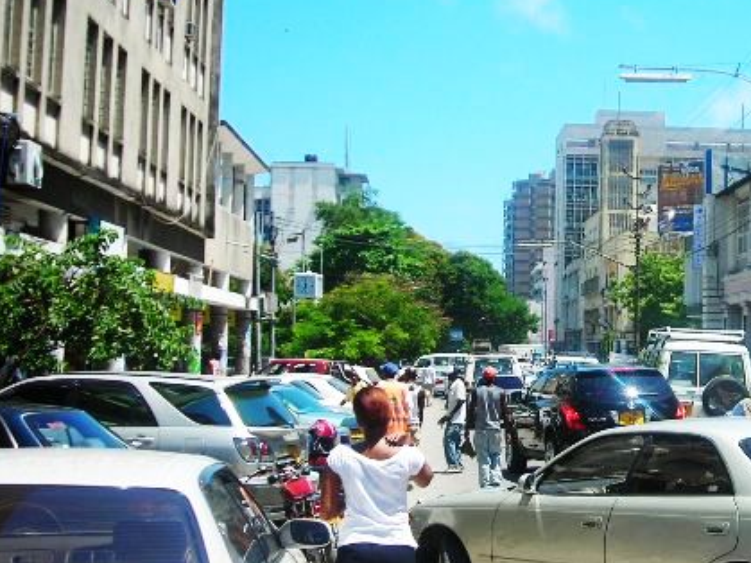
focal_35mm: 67
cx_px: 617
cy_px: 273
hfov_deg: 28.3
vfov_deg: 21.9
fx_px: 1453
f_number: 3.2
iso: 50
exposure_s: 1/619
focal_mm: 6.3
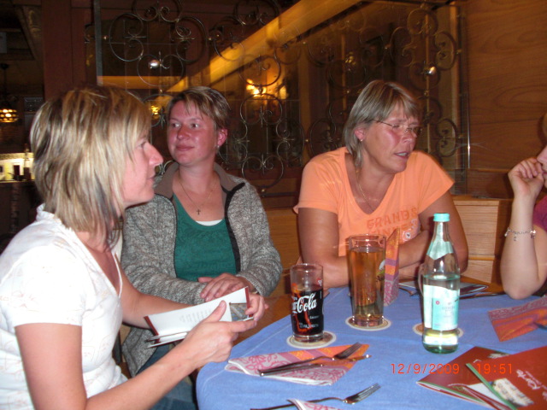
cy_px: 205
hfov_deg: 51.4
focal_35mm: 36
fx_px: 569
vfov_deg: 39.7
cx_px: 274
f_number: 2.8
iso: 200
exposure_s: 1/60
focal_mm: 6.3
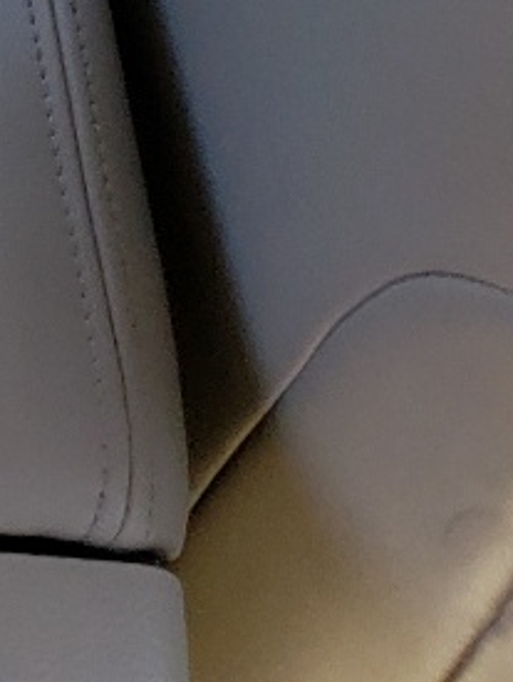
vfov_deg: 11.6
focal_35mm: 151
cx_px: -607
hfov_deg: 9.1
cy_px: -732
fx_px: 2977
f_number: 1.5
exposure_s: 1/303
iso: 50
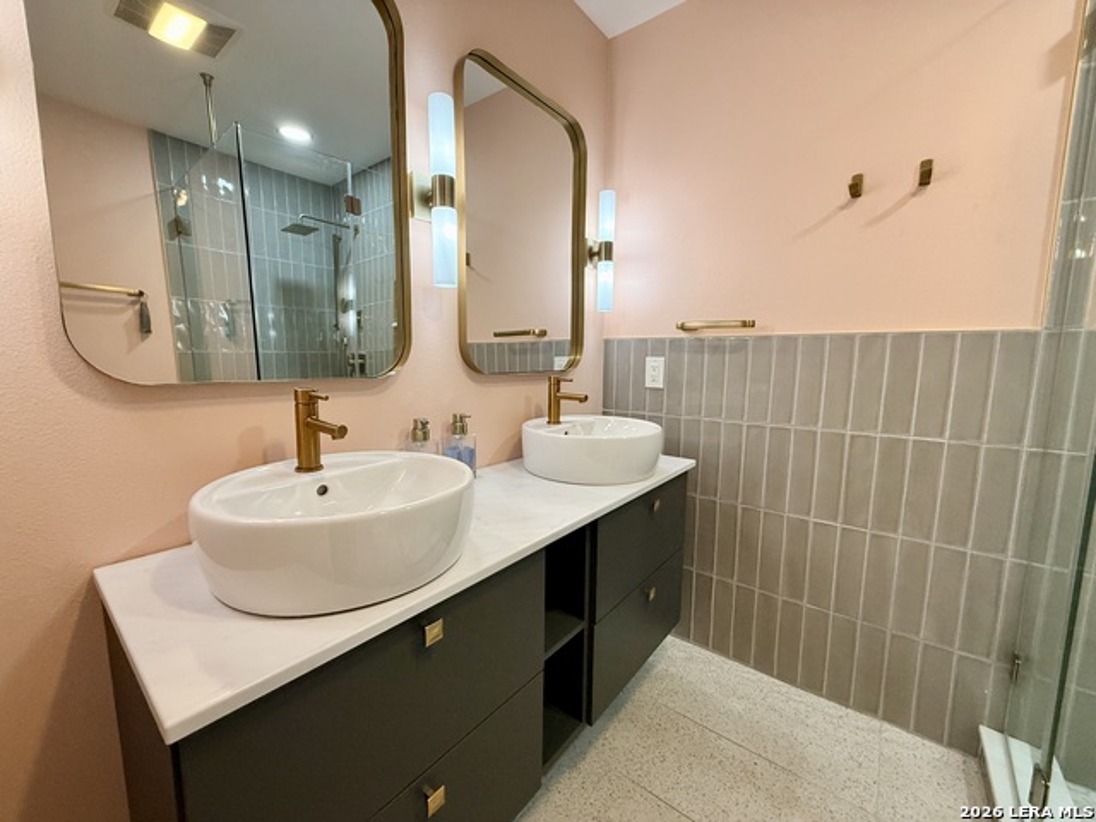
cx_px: 548
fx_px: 443
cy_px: 411
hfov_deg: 102.1
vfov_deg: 85.7
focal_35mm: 14
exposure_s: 1/120
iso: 250
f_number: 2.2
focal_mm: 2.22
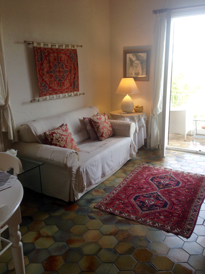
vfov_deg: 55.4
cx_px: 102
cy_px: 137
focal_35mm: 33
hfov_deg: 42.9
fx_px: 261
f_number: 2.4
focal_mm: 4.12
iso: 50
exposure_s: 1/60
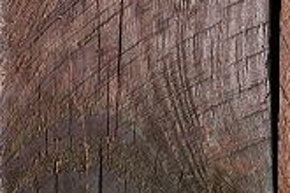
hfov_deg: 4.8
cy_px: -244
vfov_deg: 3.2
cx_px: 404
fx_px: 3431
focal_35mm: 426
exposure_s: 1/160
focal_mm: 50
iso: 100
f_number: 11
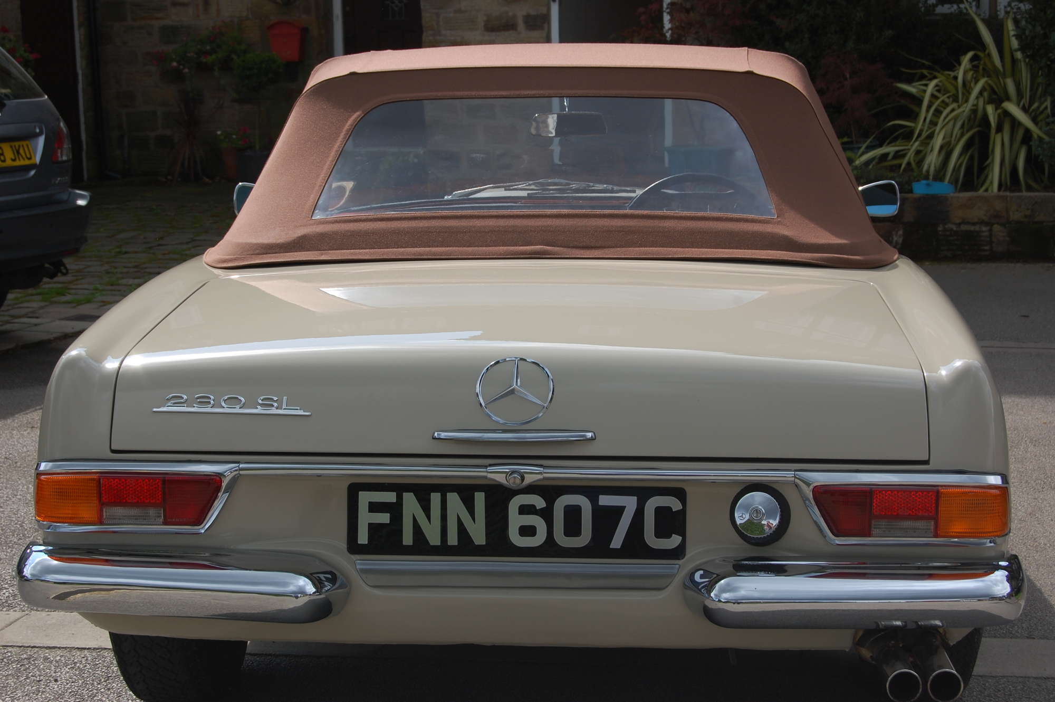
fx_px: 1976
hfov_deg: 29.9
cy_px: 351
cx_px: 528
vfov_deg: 20.1
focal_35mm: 68
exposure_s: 1/320
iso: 200
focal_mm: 45
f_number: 9
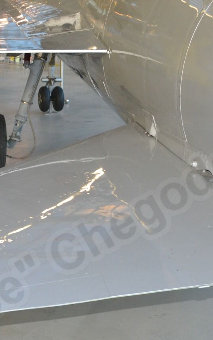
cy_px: 237
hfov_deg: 19.7
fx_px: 613
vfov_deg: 30.7
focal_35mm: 66
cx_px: 95
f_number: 3.5
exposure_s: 1/60
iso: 720
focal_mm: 18
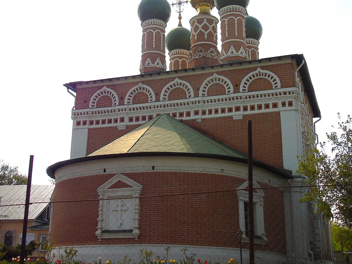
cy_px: 103
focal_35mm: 46
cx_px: 184
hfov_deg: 41.2
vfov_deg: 31.4
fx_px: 468
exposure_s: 1/1000
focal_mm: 6.1
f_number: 4.4
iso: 80
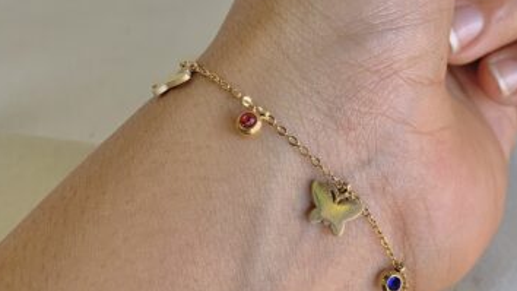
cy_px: 117
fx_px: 877
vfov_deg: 18.8
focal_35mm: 64
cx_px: 305
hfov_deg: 32.8
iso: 80
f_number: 1.8
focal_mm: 4.25
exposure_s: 1/100
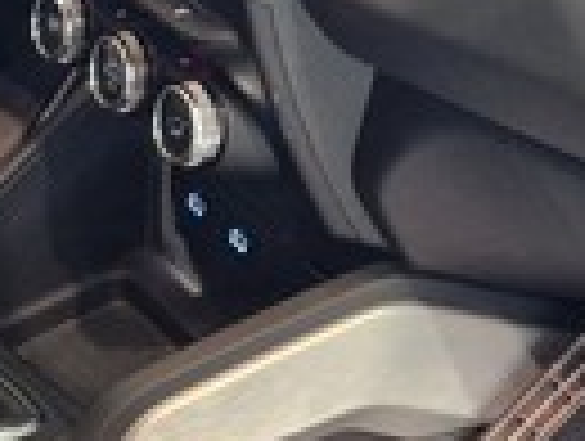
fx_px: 1913
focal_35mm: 113
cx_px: -14
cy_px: 225
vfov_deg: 13.1
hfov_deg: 17.0
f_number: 1.8
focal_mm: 5.4
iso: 400
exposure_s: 1/100
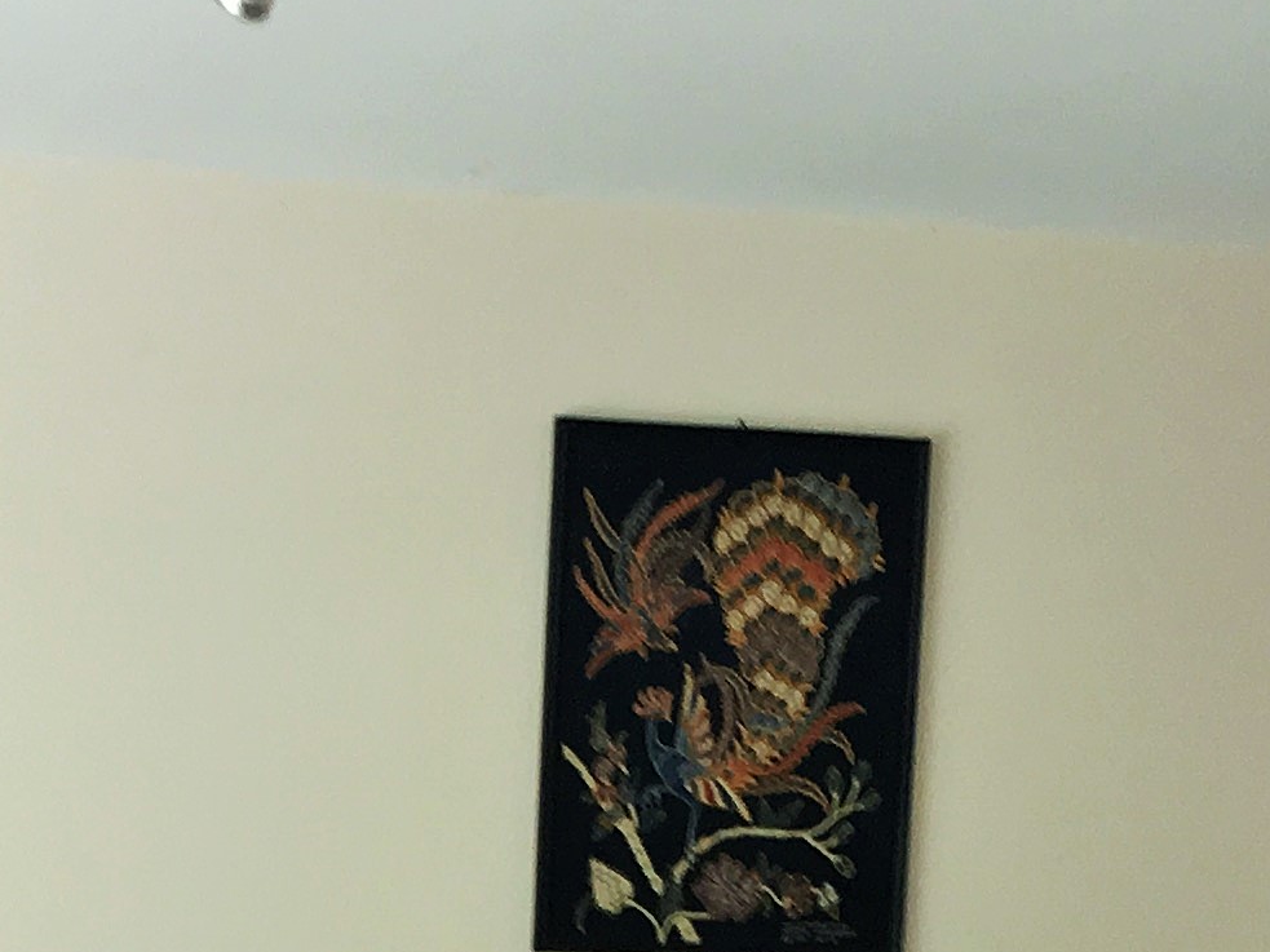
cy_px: 1498
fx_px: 4365
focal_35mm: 119
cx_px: 279
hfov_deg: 16.4
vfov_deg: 11.8
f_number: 2.2
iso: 32
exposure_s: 1/50
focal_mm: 4.15
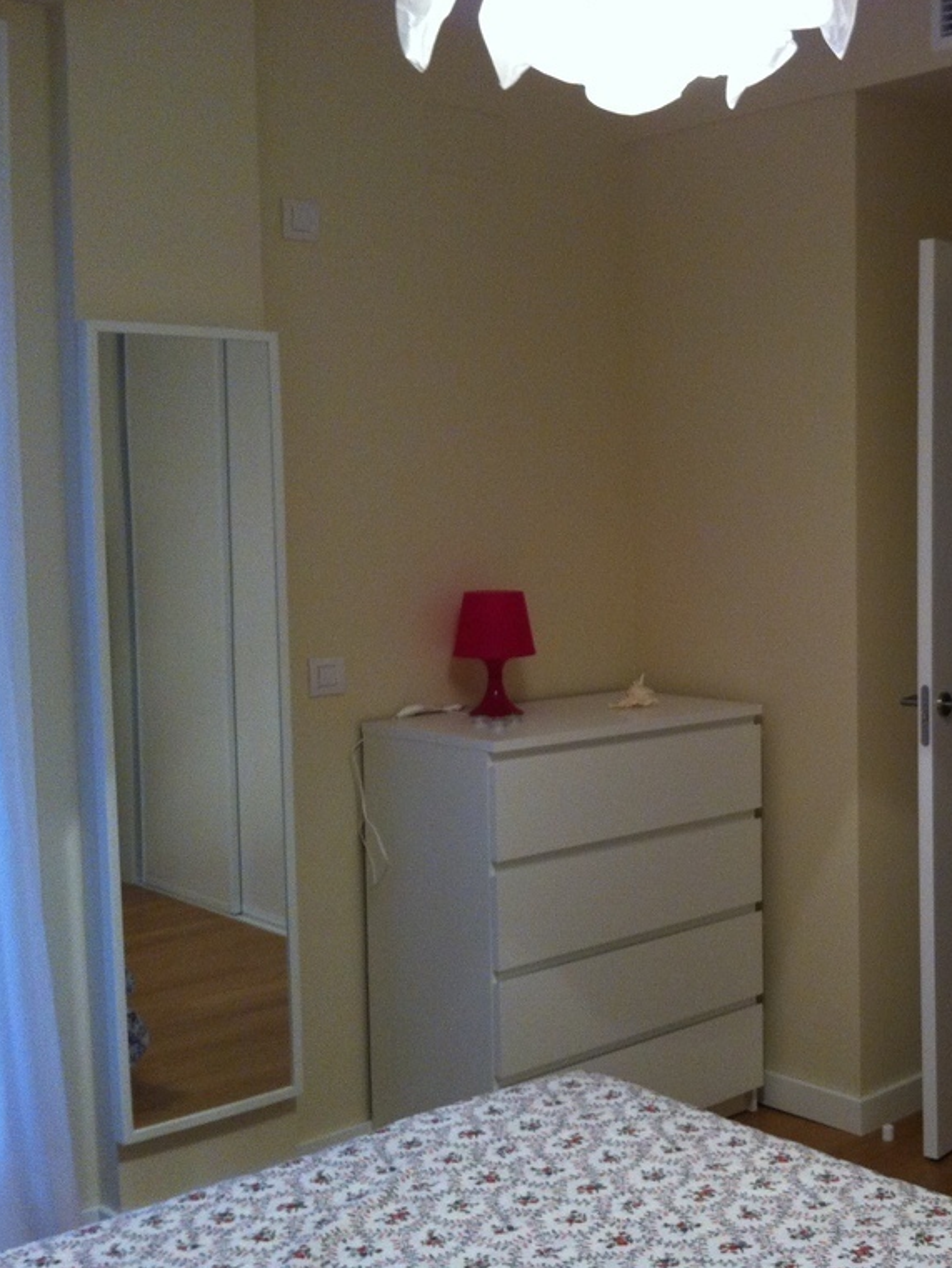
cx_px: 717
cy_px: 634
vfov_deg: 40.4
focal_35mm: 47
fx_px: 1723
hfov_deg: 30.4
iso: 160
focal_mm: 3.85
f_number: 2.8
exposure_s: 1/17
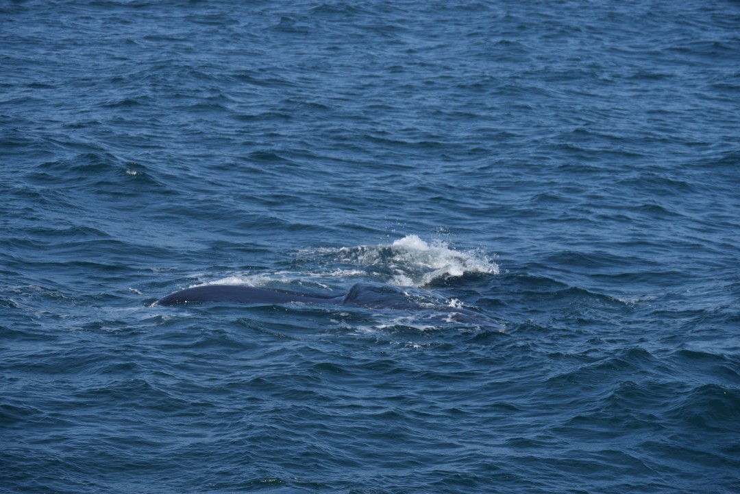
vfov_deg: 9.1
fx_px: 3083
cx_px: 370
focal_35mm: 150
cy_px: 247
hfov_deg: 13.7
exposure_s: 1/1600
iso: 200
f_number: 5.6
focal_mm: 100
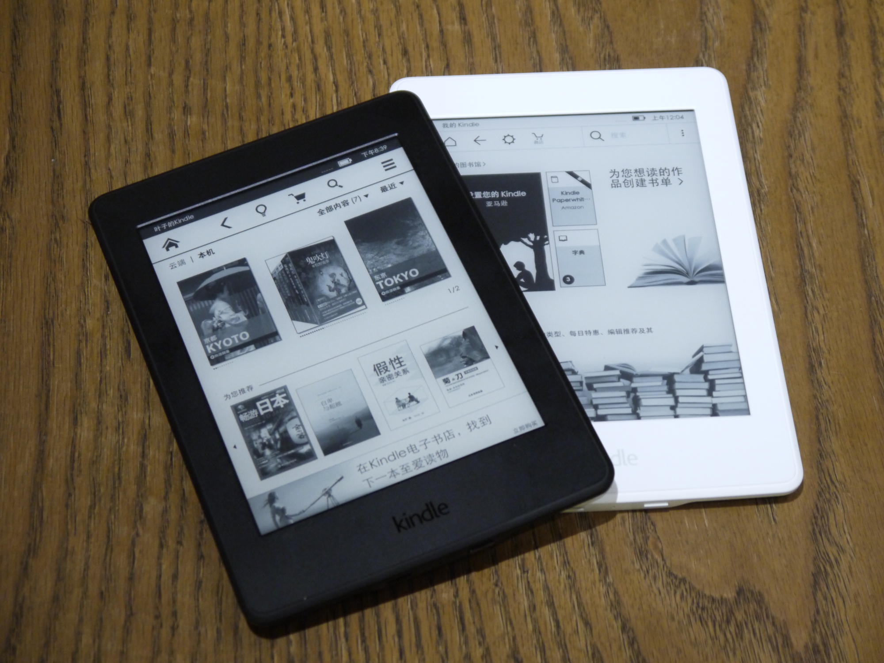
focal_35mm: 84
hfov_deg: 23.3
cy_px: 332
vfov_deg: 17.6
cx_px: 442
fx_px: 2145
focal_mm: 42
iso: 800
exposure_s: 1/25
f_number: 5.6
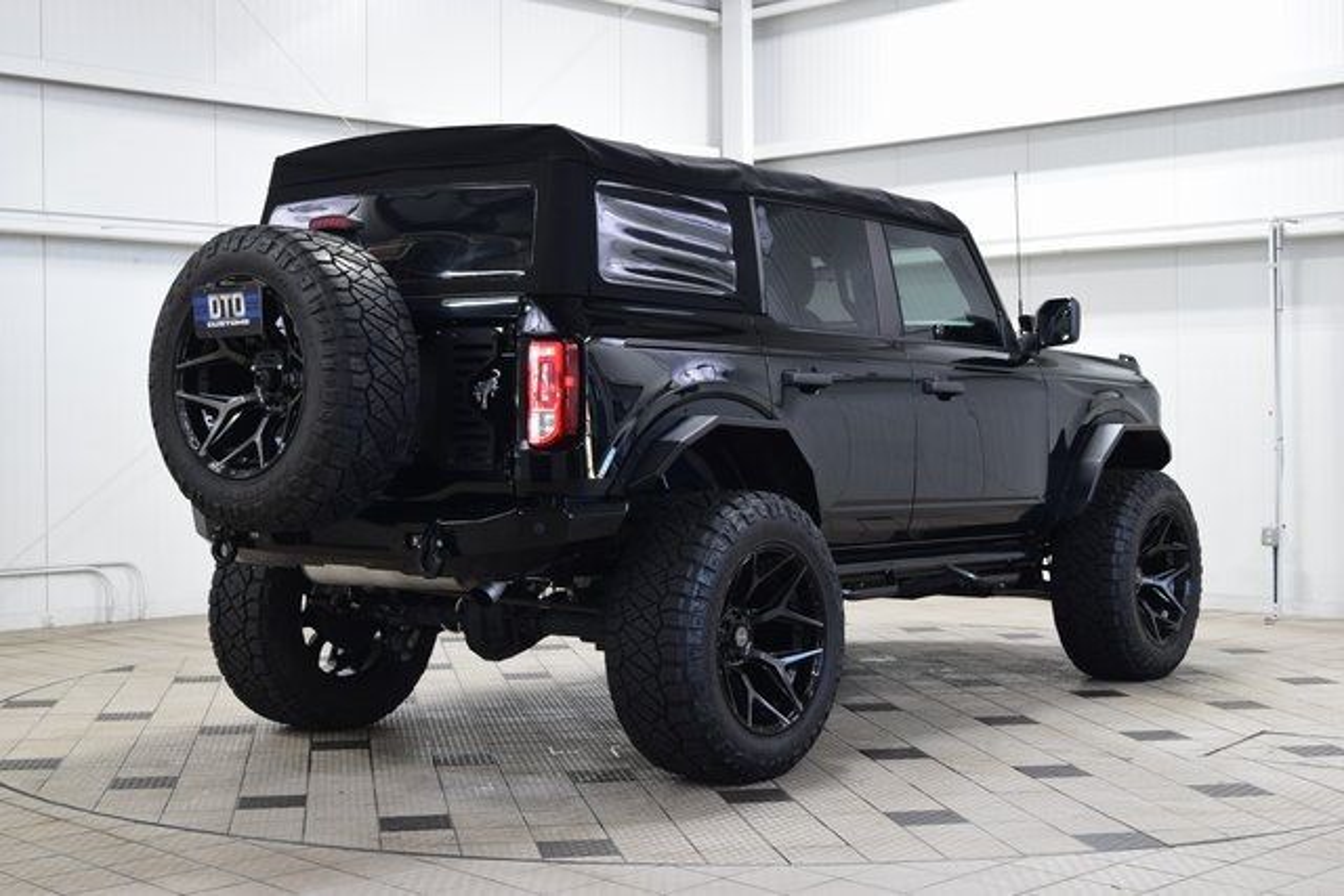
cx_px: 672
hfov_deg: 37.8
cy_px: 448
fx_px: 1960
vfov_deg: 25.8
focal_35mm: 52
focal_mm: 35
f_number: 6.3
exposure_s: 1/15
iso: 640
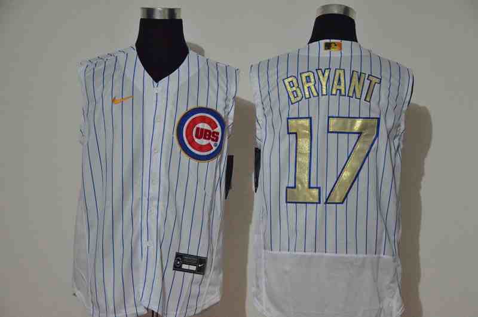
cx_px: 239
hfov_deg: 27.0
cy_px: 158
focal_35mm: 75
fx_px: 994
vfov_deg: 18.1
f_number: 4.8
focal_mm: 50
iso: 4000
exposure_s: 1/50
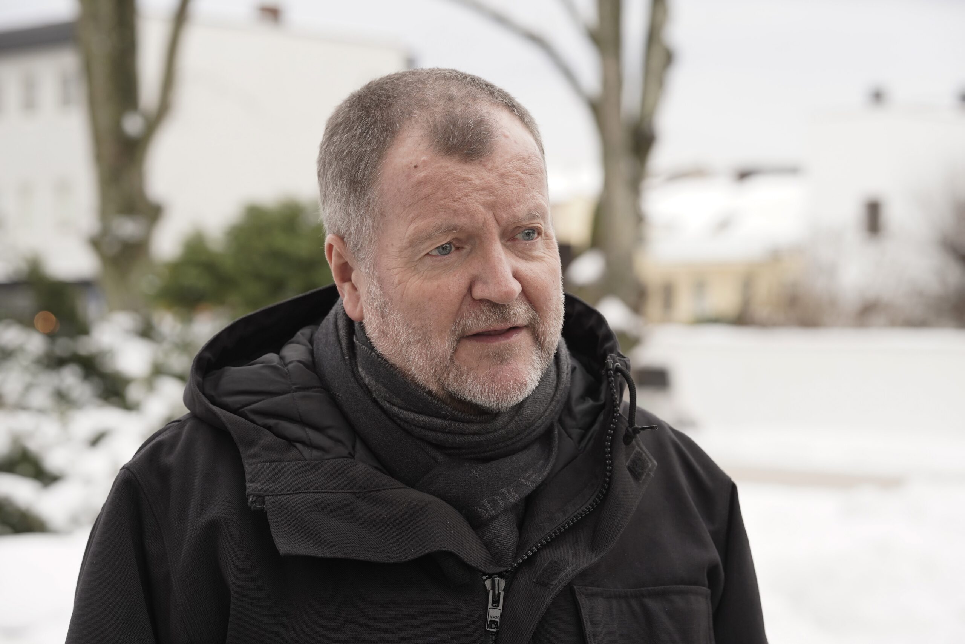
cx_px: 482
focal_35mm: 85
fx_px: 2278
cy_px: 322
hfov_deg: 23.9
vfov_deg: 16.1
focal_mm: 85
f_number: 4
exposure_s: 1/200
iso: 640
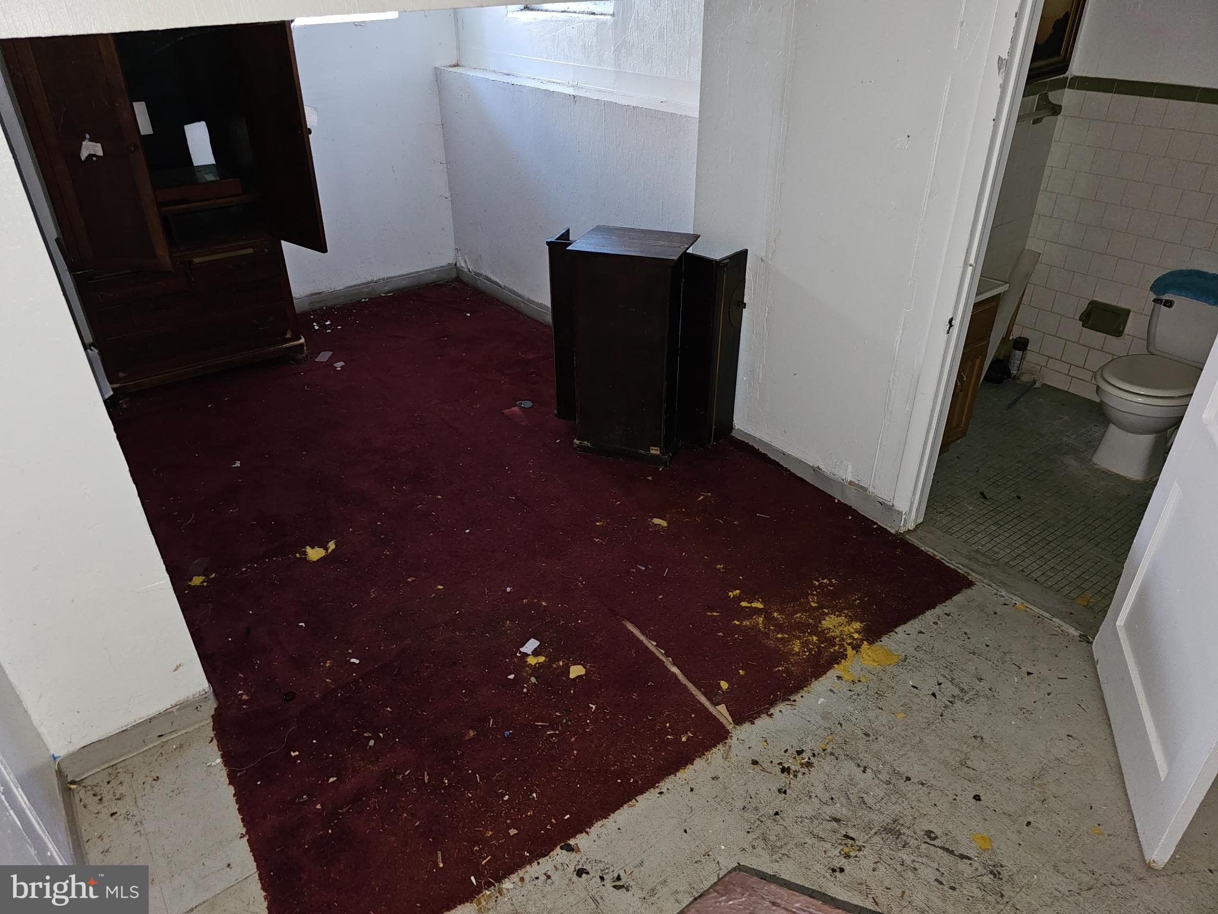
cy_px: 457
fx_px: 809
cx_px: 609
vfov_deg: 58.9
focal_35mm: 23
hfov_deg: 73.9
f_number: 1.7
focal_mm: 6.3
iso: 125
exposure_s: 1/10
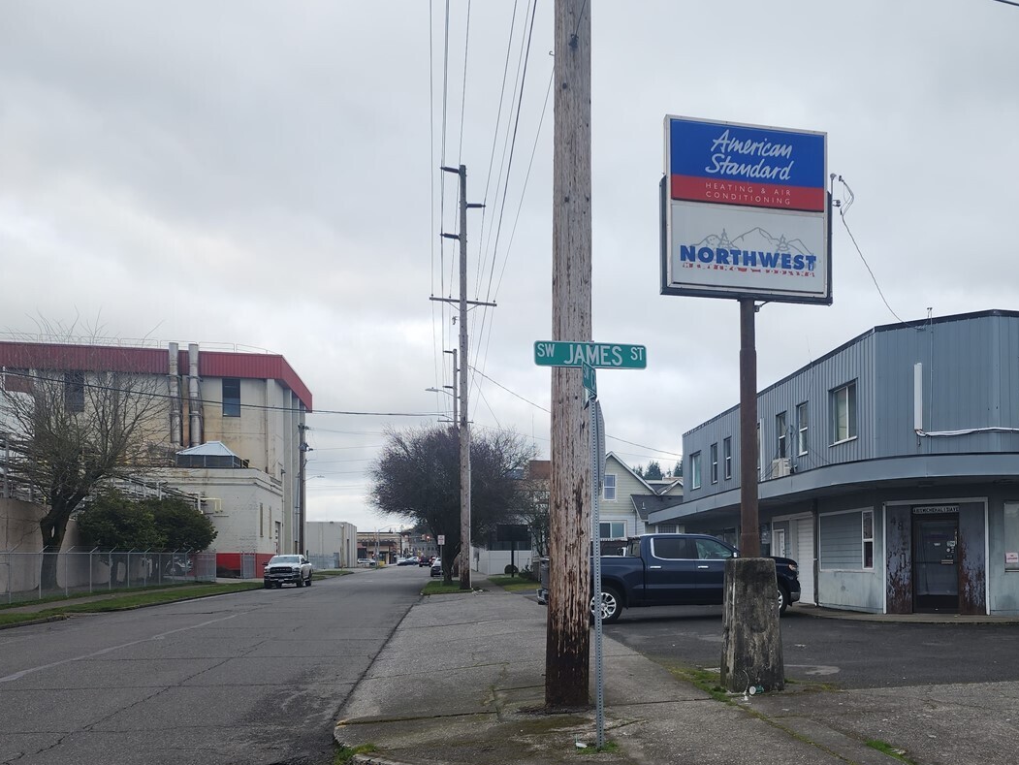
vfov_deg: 39.7
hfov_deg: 50.9
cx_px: 737
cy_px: 565
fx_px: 1031
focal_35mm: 35
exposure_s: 1/526
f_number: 1.8
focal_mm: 6.4
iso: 12
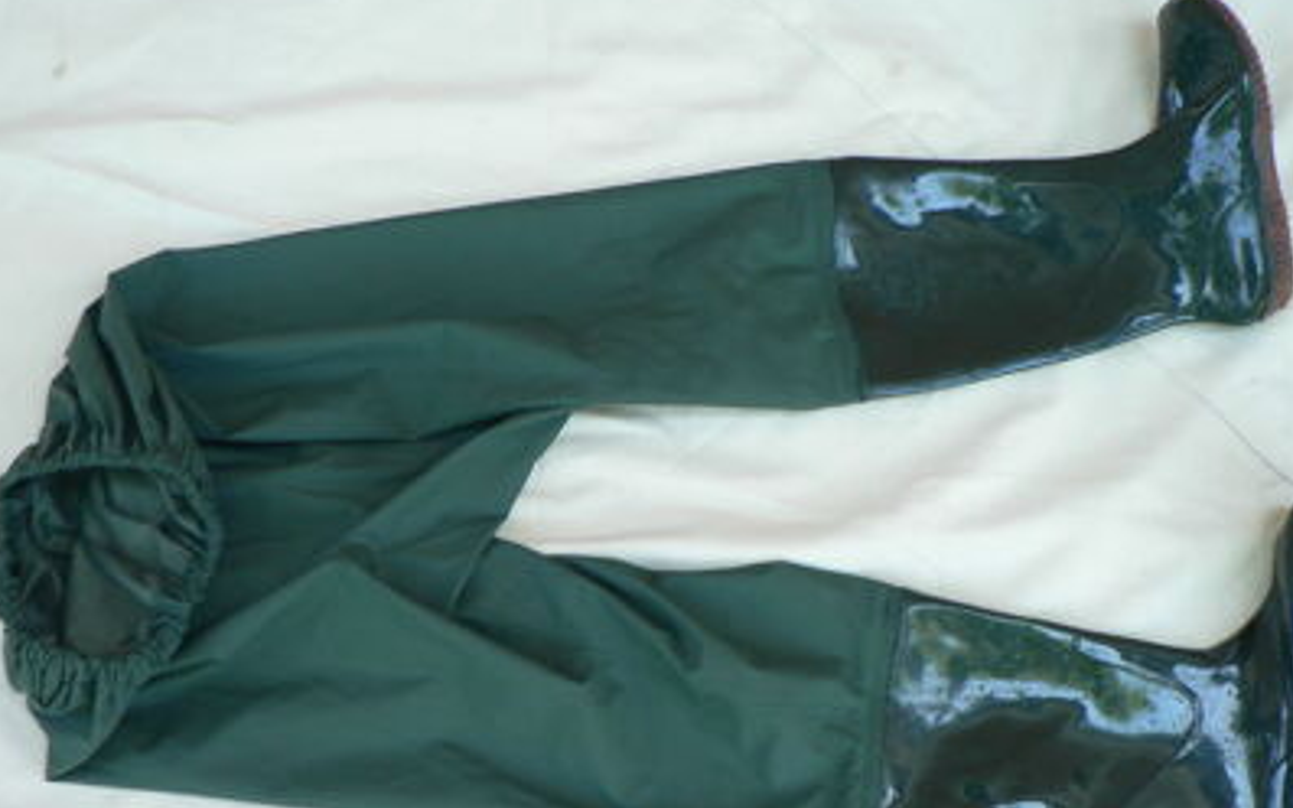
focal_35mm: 50
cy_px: 512
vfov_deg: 25.7
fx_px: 1762
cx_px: 651
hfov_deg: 40.3
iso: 80
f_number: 2.8
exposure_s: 1/25
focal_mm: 6.4
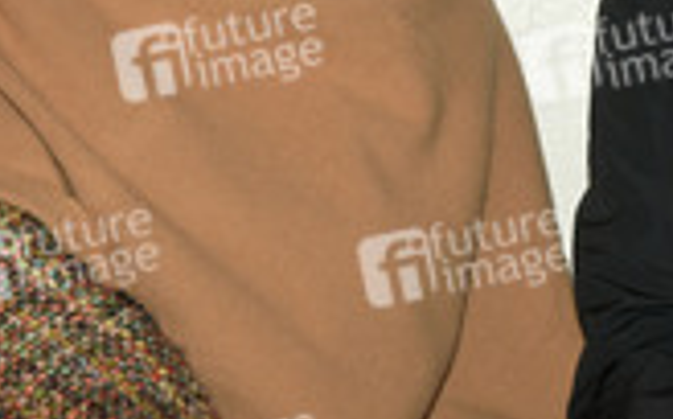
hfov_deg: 14.3
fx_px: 2674
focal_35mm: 146
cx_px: 519
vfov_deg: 8.9
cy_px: -49
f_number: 5.6
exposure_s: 1/200
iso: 640
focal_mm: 52
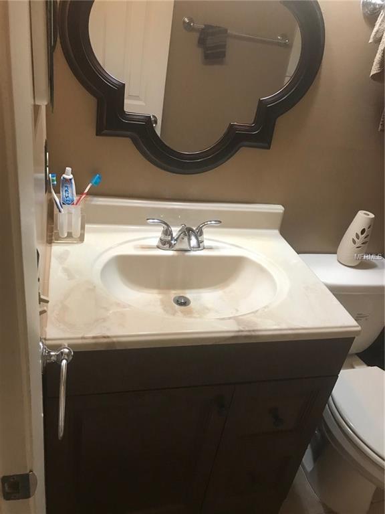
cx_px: 192
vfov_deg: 63.4
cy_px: 257
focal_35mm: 28
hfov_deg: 49.7
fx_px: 415
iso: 40
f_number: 1.8
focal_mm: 3.99
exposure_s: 1/15
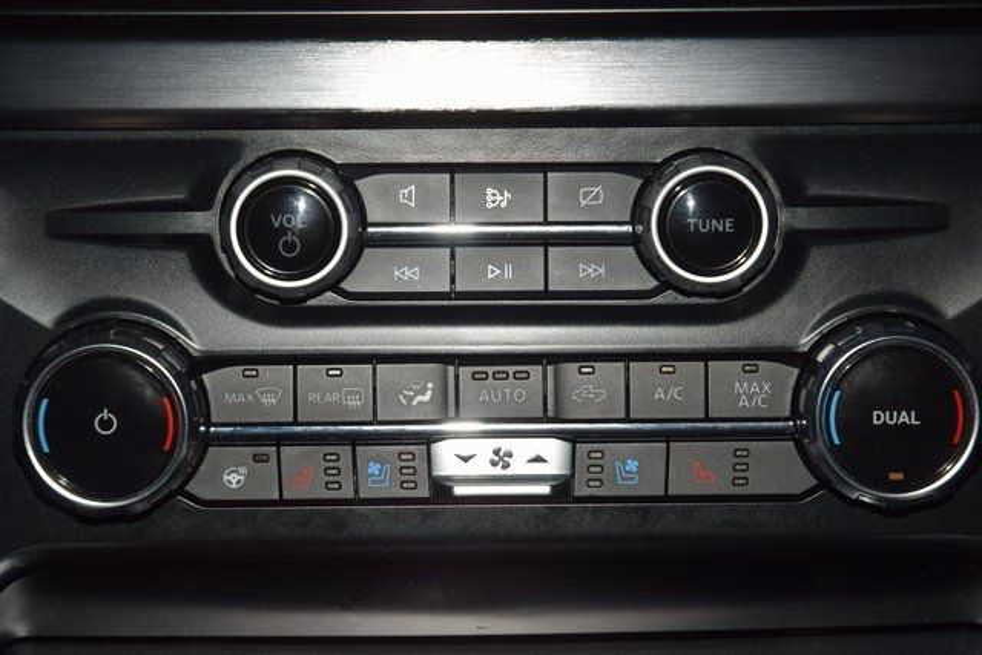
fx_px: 2865
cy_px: 328
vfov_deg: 13.0
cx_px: 491
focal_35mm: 105
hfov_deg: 19.5
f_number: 8
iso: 100
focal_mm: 70
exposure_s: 1/125
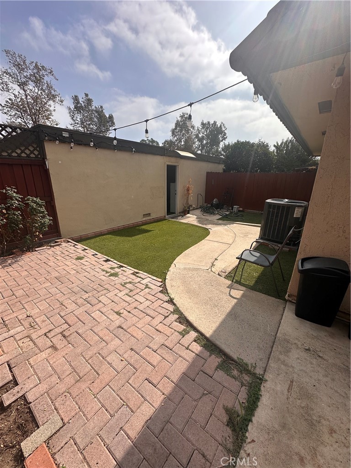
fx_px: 189
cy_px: 234
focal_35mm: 14
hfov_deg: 85.7
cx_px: 176
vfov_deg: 102.1
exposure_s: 1/2681
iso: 50
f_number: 2.2
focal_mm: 2.22
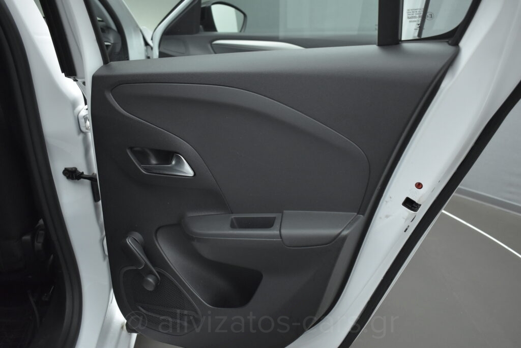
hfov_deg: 55.1
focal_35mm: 34
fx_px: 500
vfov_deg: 38.4
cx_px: 260
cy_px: 174
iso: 1600
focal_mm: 23
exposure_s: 1/125
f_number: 3.8
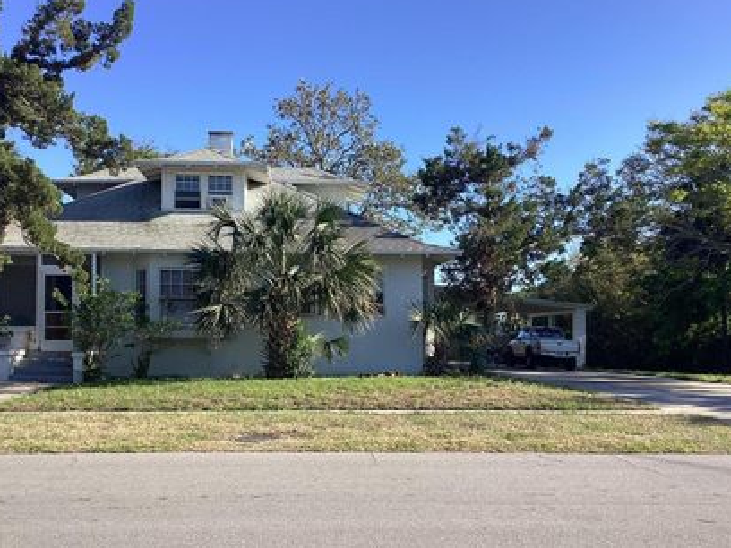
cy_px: 313
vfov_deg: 37.6
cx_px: 315
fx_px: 802
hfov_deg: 48.8
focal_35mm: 38
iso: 25
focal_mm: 3.3
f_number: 2.4
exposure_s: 1/691
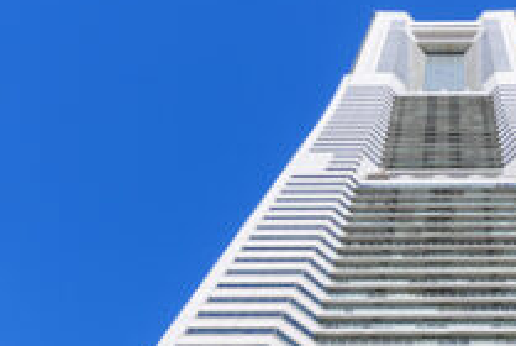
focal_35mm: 43
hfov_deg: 42.4
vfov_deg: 26.8
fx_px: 617
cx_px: 444
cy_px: 440
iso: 100
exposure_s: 1/125
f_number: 11
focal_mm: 15
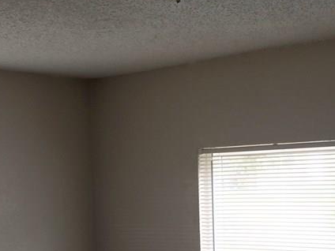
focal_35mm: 70
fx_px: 677
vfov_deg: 20.4
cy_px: 242
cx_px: 141
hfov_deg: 27.7
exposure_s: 1/40
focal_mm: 4.15
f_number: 2.2
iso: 32
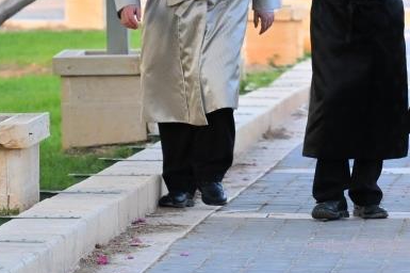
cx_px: 342
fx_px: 5450
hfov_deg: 4.3
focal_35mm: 479
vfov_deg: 2.9
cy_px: 1
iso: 500
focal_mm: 120
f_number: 4
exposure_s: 1/800
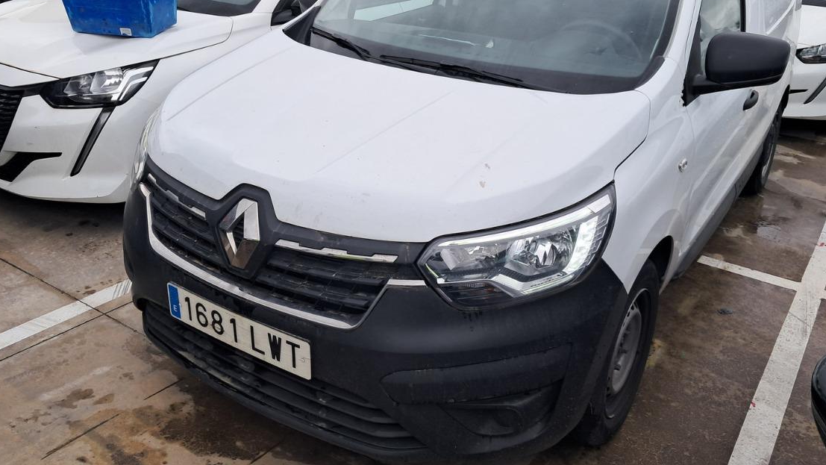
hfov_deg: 58.0
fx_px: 745
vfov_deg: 34.5
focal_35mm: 34
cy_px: 179
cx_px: 434
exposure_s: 1/112
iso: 50
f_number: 1.8
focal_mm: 4
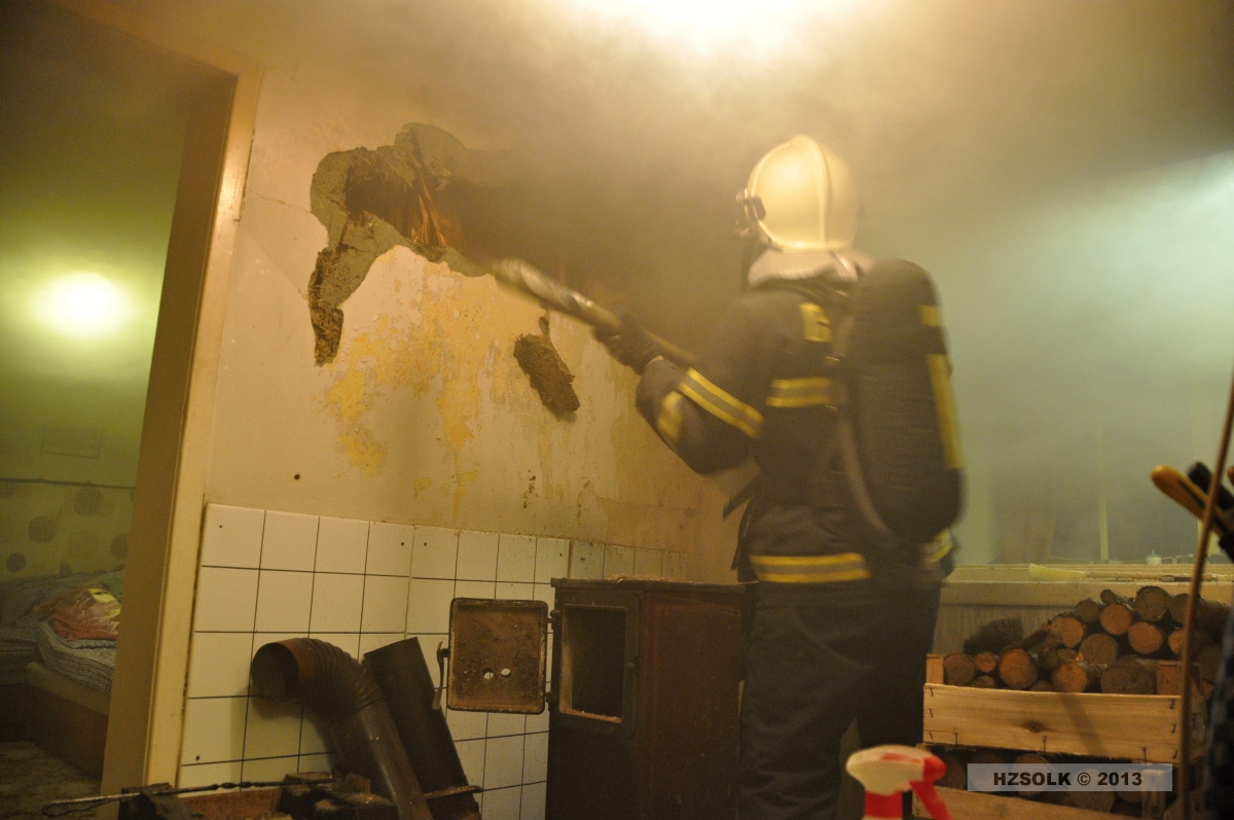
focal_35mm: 27
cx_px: 617
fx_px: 924
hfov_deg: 67.4
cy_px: 410
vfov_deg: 47.8
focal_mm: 18
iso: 1600
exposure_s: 1/13
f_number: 3.5
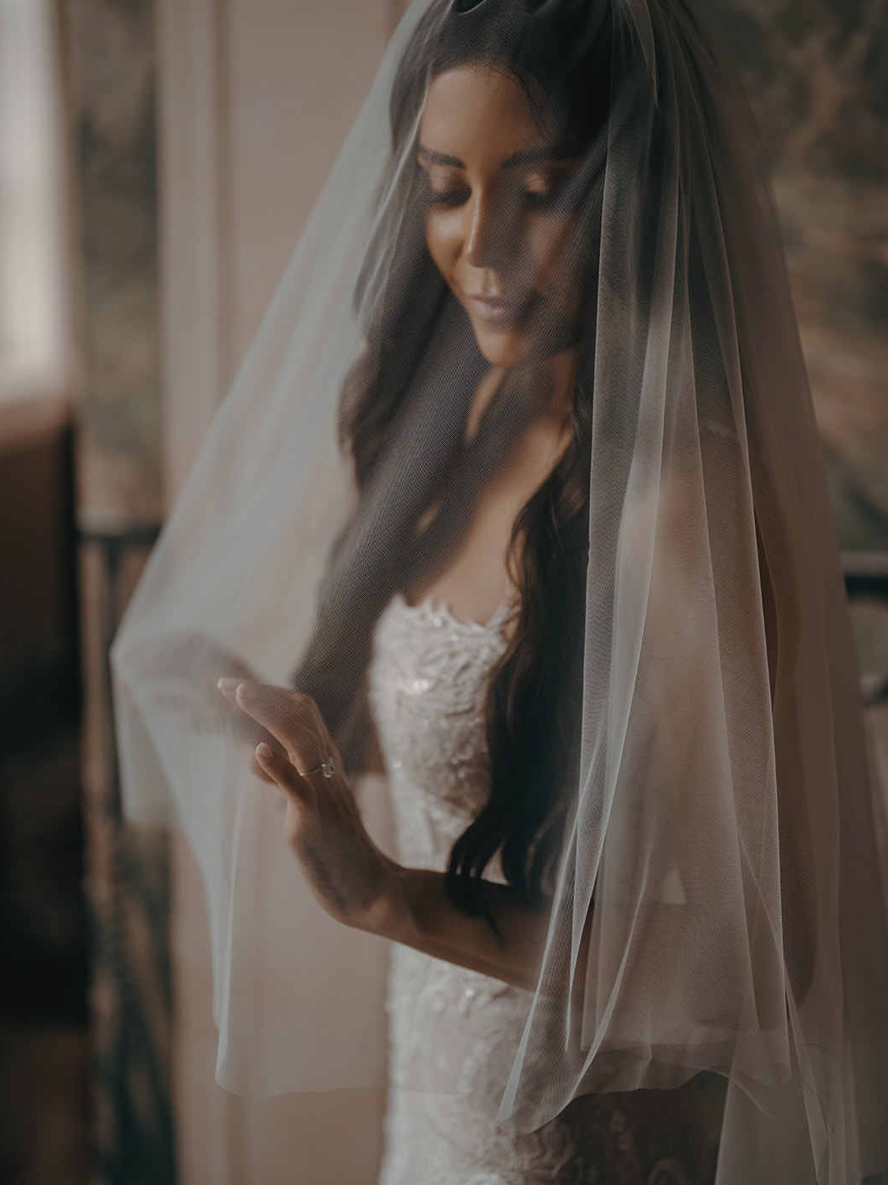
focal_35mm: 55
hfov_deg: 26.6
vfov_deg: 34.9
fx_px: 1881
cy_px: 555
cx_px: 441
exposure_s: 1/500
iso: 100
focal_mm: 50
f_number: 1.2
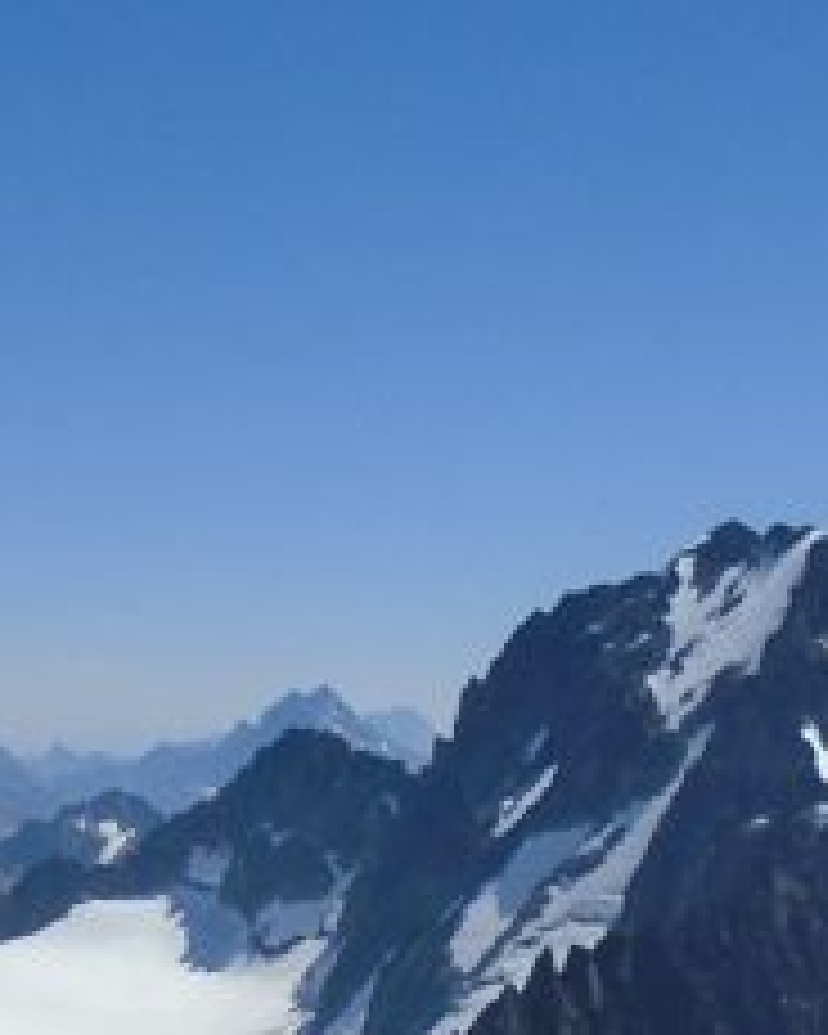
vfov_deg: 16.8
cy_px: 932
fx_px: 3461
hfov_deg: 13.6
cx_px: 428
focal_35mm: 113
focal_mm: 4.6
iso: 100
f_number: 8
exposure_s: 1/500
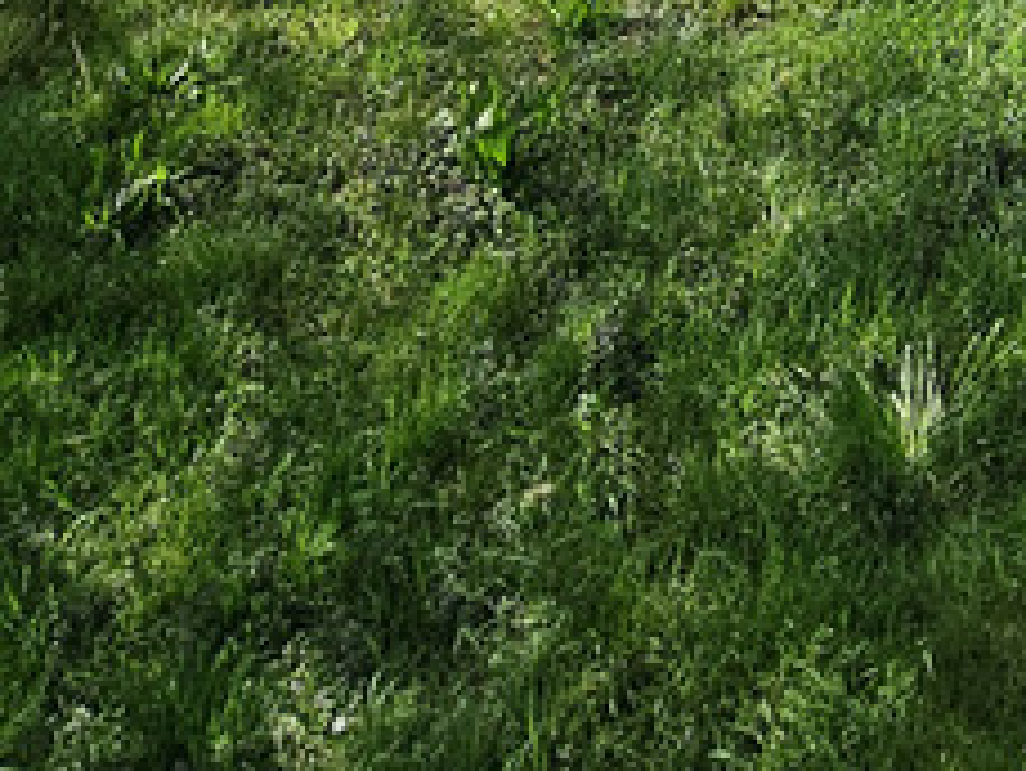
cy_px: -861
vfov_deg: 15.9
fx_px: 2017
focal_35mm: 68
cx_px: 1326
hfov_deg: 24.9
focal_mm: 2.2
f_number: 2.2
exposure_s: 1/1433
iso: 50
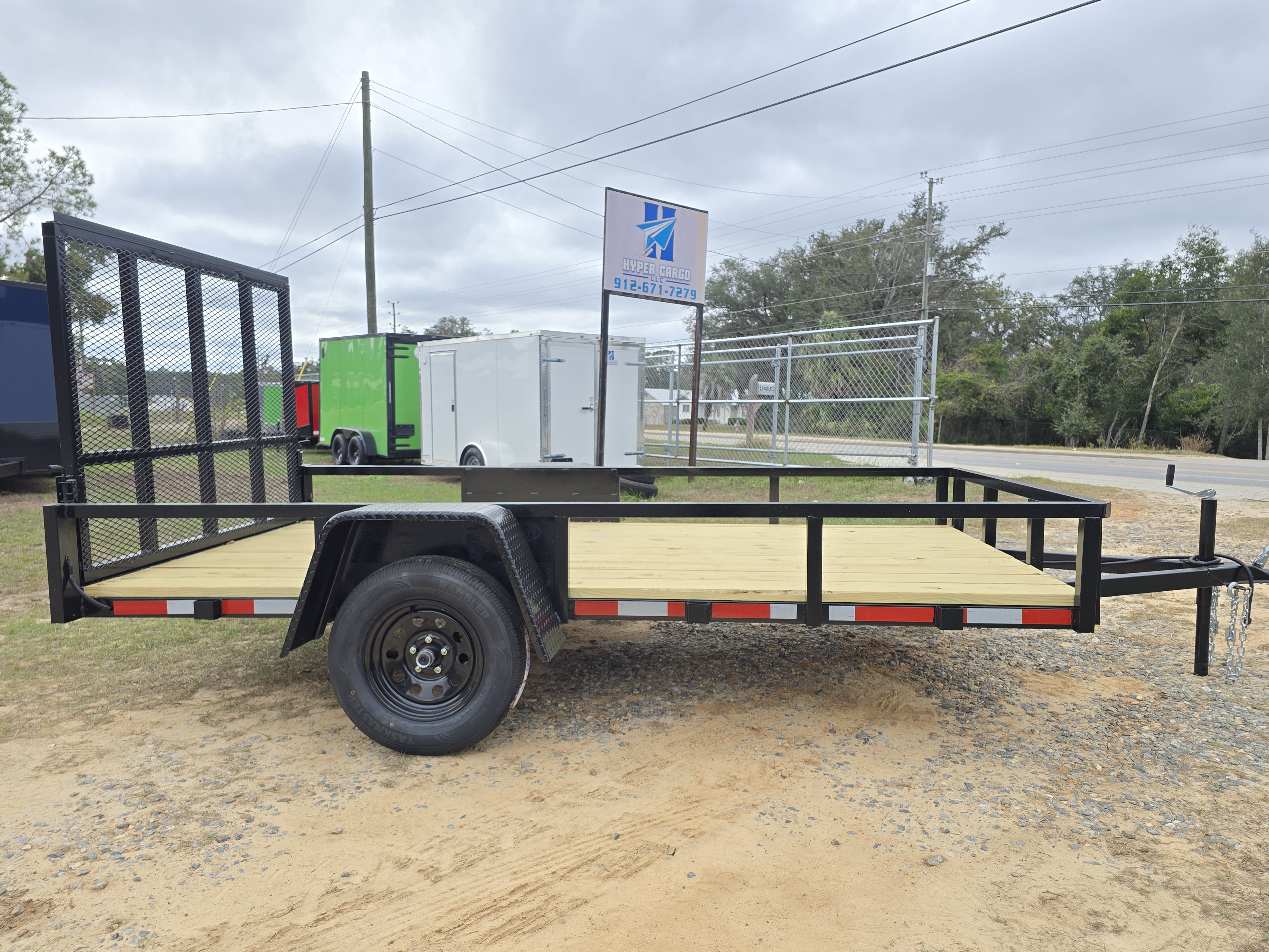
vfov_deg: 56.8
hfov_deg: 71.6
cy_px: 495
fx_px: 880
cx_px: 633
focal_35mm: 24
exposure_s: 1/415
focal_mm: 6.3
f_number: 1.7
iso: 12
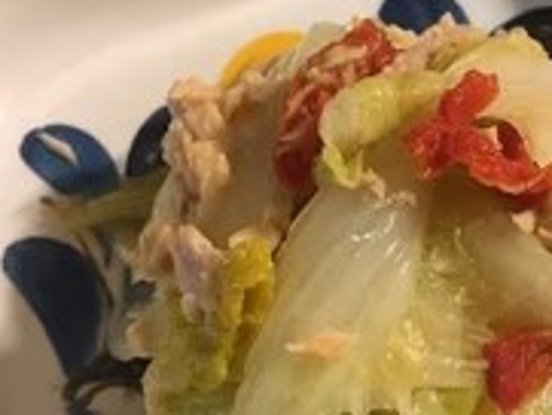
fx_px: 1021
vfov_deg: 22.8
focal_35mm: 64
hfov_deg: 29.8
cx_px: 412
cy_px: 305
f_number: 2.2
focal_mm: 4.15
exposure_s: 1/30
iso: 125
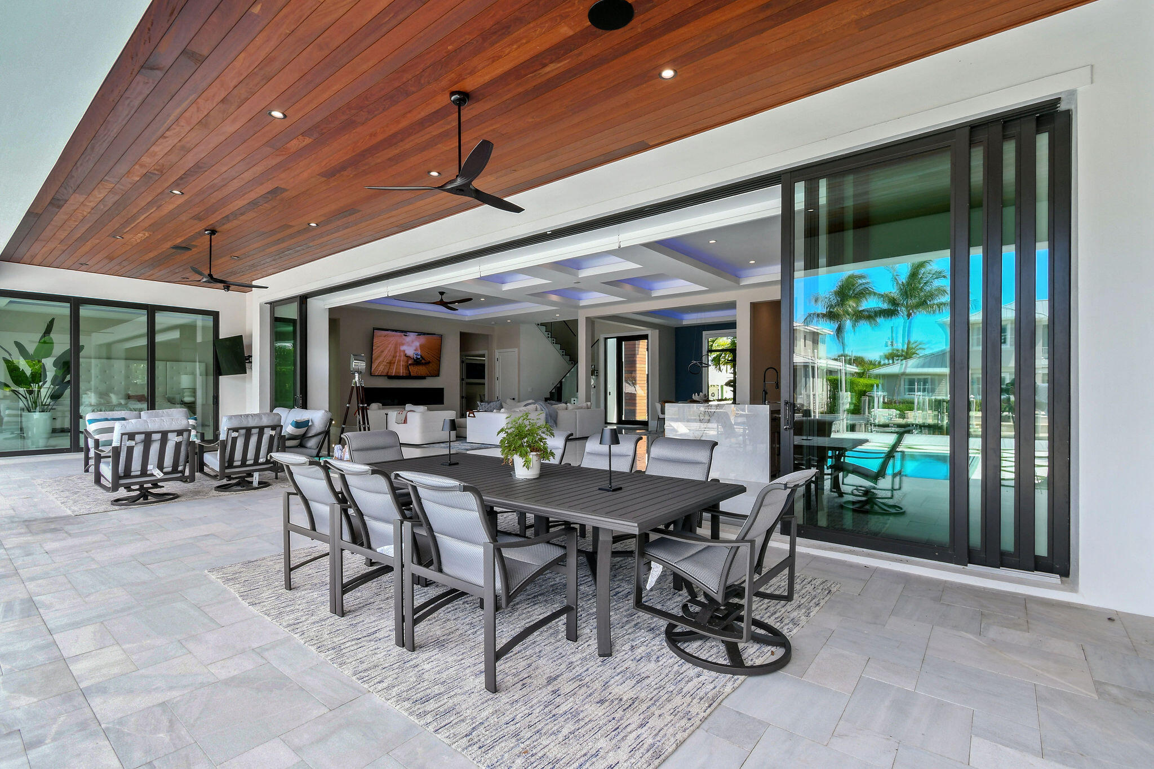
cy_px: 384
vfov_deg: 77.3
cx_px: 577
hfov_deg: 100.4
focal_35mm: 15
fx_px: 481
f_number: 11
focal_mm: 10
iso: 125
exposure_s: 1/15
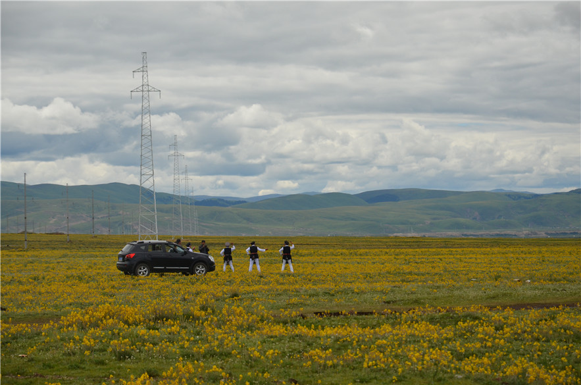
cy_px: 192
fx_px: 2537
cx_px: 290
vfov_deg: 8.7
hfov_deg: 13.1
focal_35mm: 158
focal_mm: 105
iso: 400
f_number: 7.1
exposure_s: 1/2000
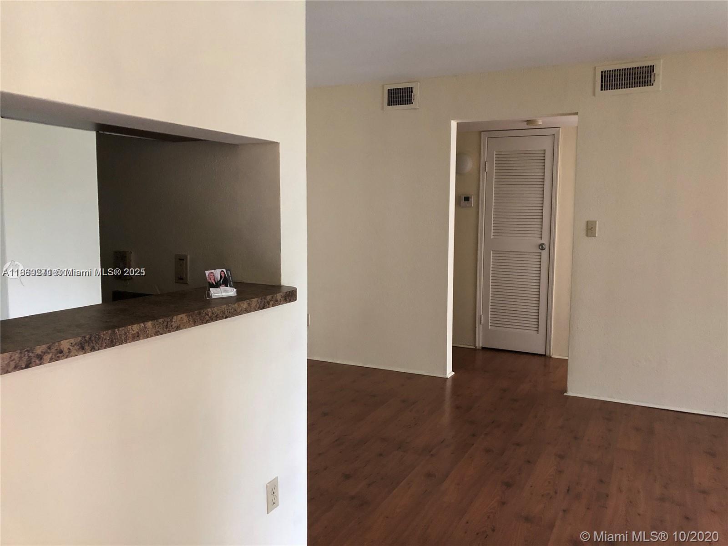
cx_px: 364
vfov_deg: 49.7
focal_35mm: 28
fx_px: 589
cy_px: 273
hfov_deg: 63.4
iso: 100
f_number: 1.8
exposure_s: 1/11
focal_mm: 4
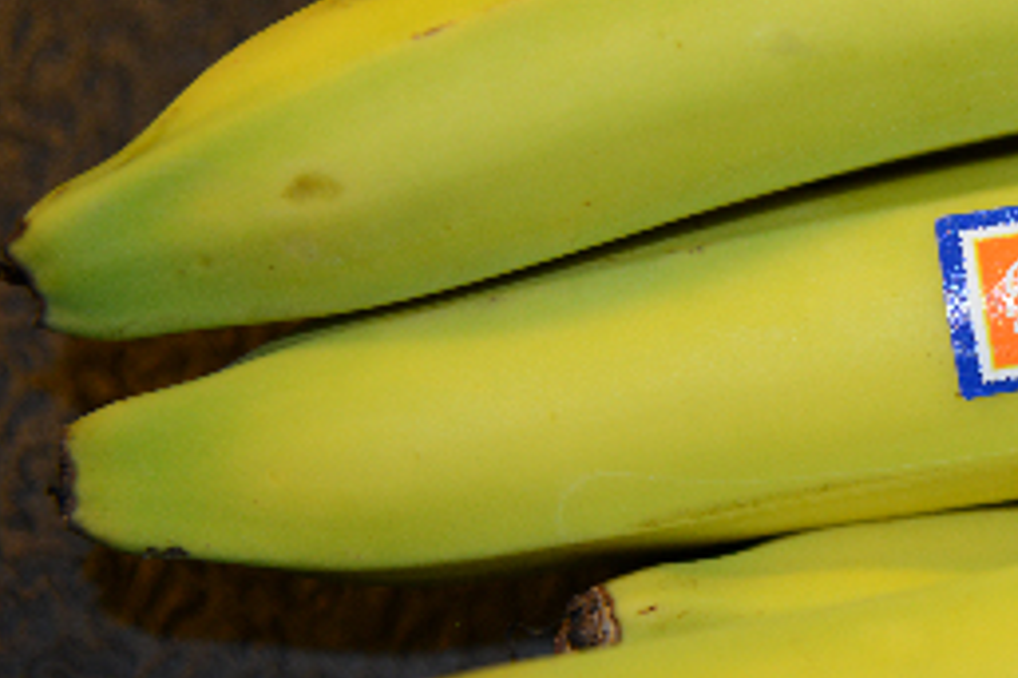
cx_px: 1228
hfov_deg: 16.5
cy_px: 377
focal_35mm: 119
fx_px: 3363
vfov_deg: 11.5
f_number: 2.8
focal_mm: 48
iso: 560
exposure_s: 1/60
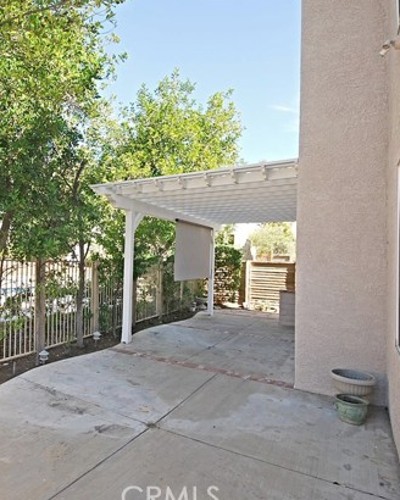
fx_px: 326
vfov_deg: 75.0
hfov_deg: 60.7
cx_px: 116
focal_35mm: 22
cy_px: 254
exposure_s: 1/125
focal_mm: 10
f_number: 5.6
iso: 110
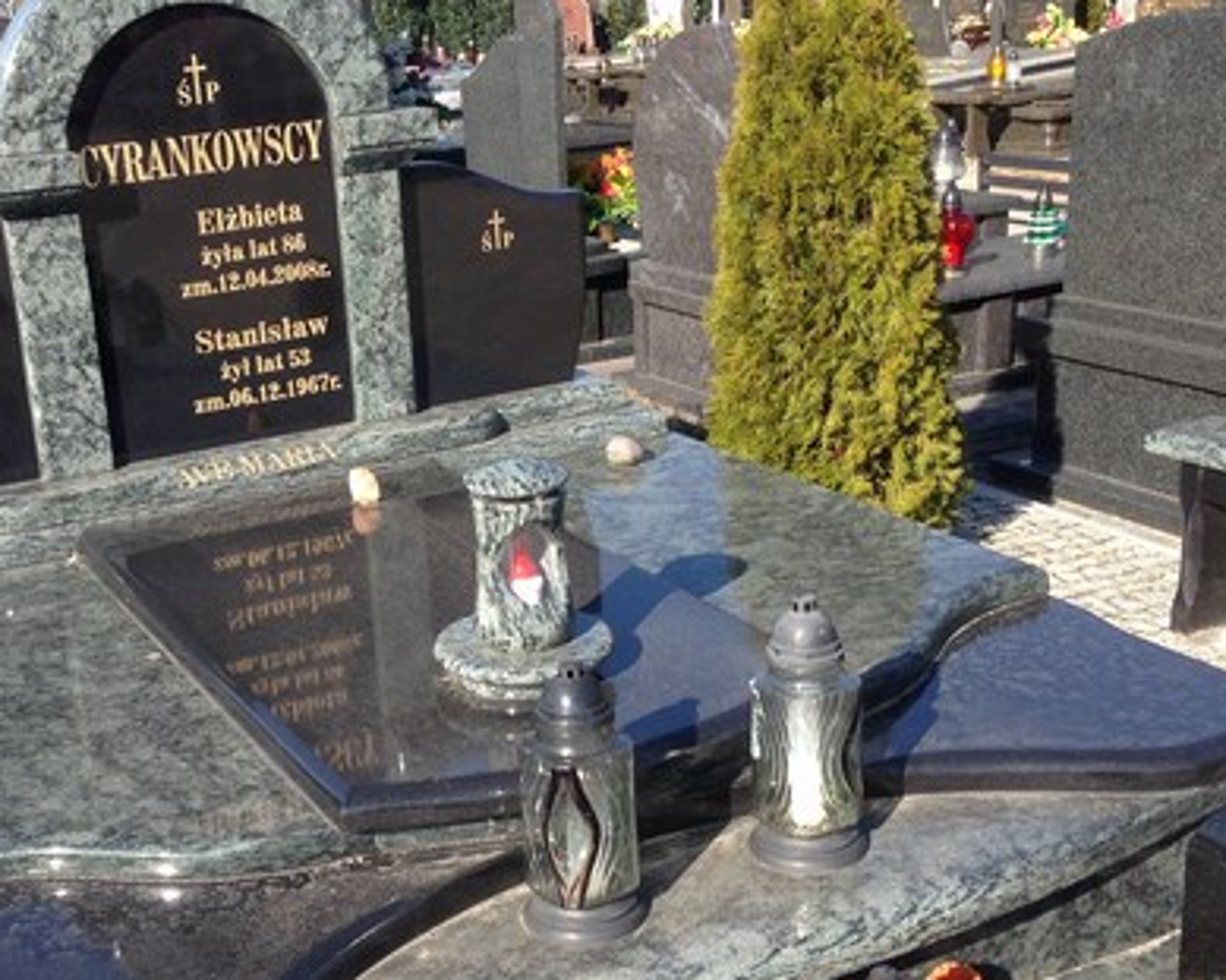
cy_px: 599
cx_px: 438
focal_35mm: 53
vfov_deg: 28.5
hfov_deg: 35.1
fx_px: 1923
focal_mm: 4.12
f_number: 2.4
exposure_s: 1/753
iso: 50
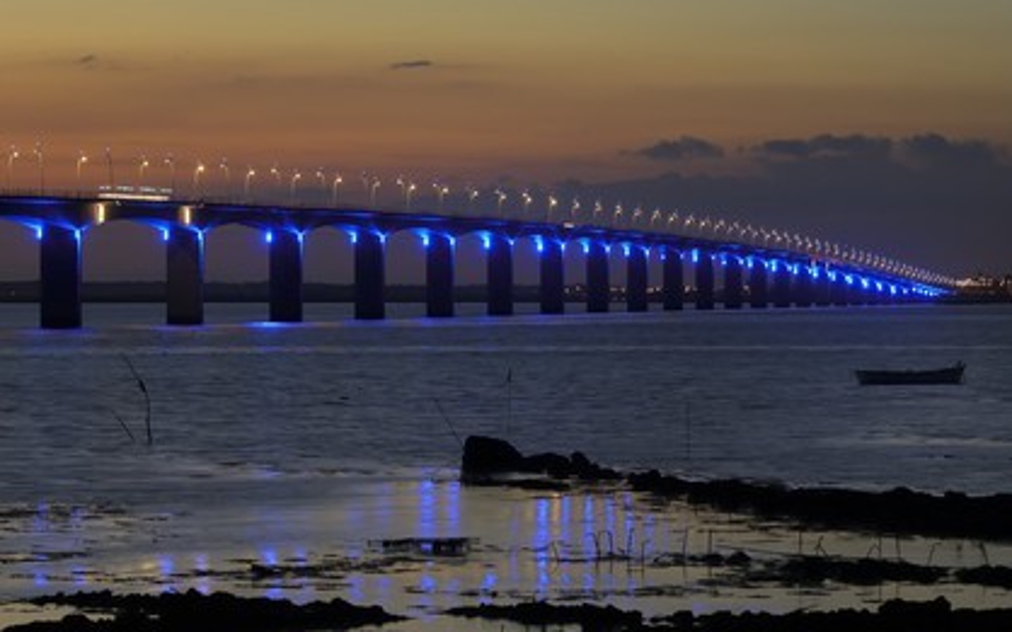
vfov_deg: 8.1
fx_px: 4453
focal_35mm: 162
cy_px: 312
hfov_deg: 13.0
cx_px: 505
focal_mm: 105
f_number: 5.6
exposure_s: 1.3
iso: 100
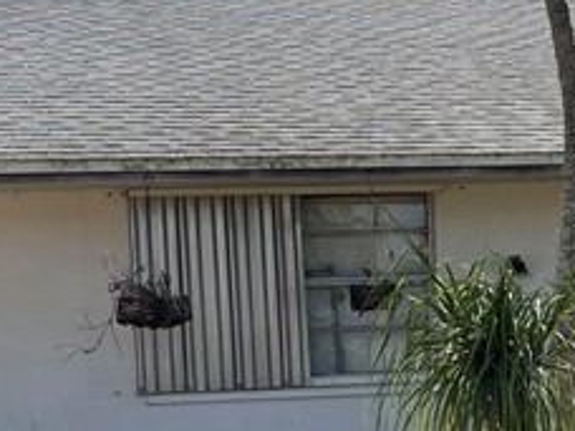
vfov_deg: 12.6
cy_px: 350
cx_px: 472
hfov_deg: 16.7
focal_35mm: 117
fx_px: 1943
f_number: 1.6
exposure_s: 1/3448
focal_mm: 5.1
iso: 32
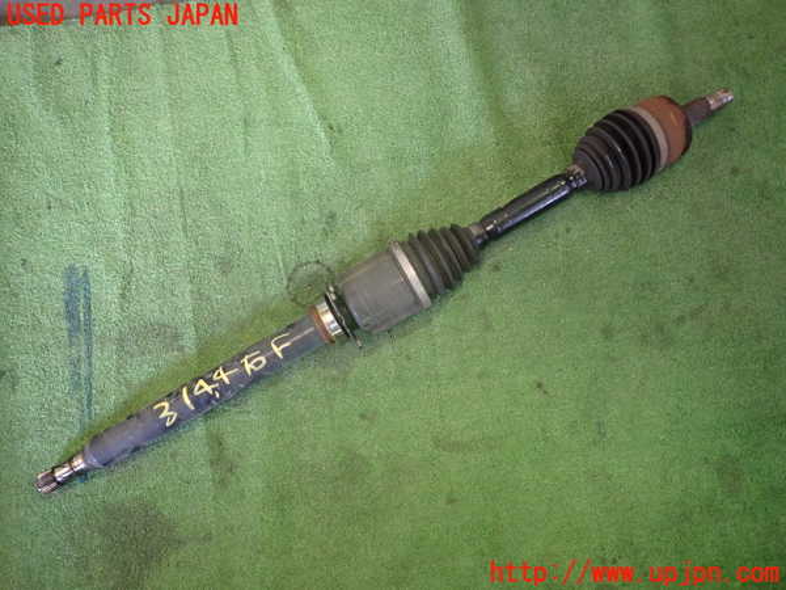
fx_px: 568
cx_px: 393
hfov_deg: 69.4
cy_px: 295
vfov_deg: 54.9
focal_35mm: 25
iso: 500
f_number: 2
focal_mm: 4.5
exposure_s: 1/30
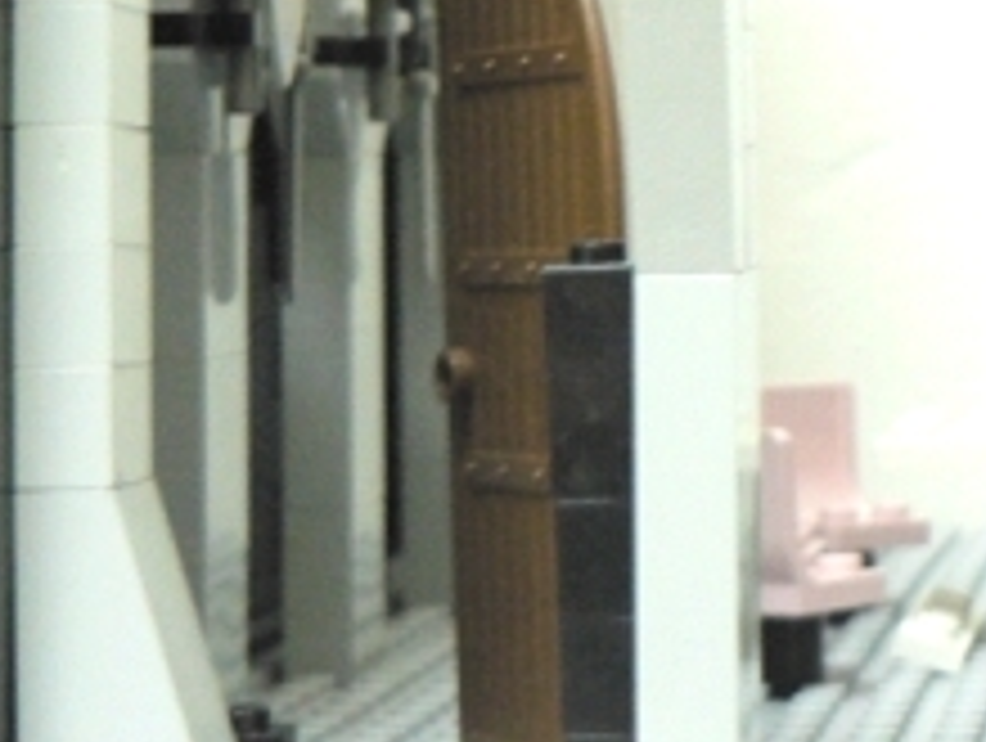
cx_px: 979
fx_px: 3994
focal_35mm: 140
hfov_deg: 13.9
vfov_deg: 10.5
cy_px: -135
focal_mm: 8.1
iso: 400
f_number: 2.8
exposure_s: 1/13
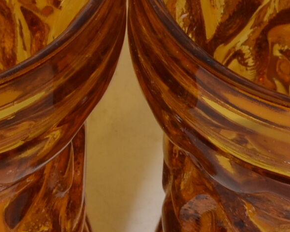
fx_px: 3803
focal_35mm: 443
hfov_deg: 4.4
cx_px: 159
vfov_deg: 3.5
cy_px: -155
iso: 100
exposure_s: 1/125
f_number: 11
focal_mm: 50
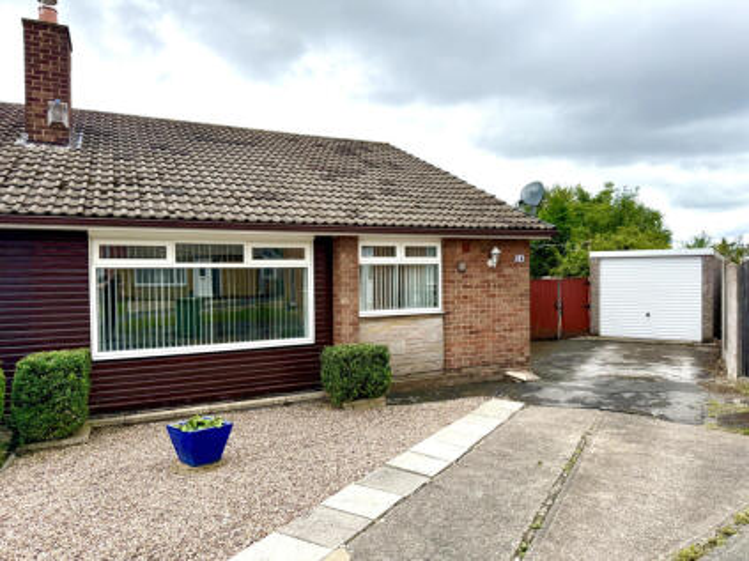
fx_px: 519
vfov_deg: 56.8
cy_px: 280
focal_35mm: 24
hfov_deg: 71.6
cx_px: 374
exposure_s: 1/3021
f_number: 1.78
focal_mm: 6.76
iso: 100
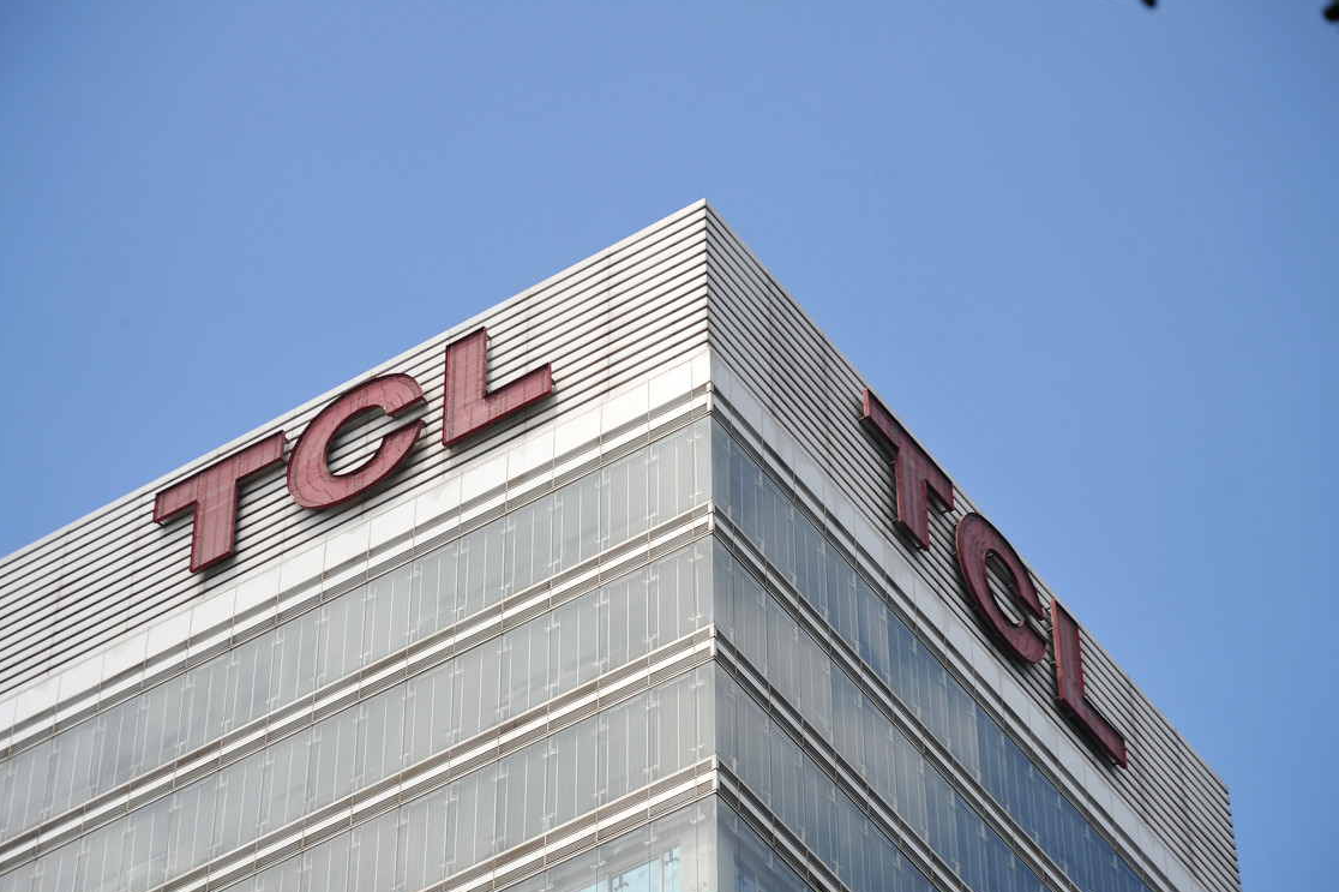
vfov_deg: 11.7
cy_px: 479
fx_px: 4350
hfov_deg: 17.5
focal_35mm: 117
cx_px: 667
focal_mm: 102
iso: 200
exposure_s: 1/2000
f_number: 4.5
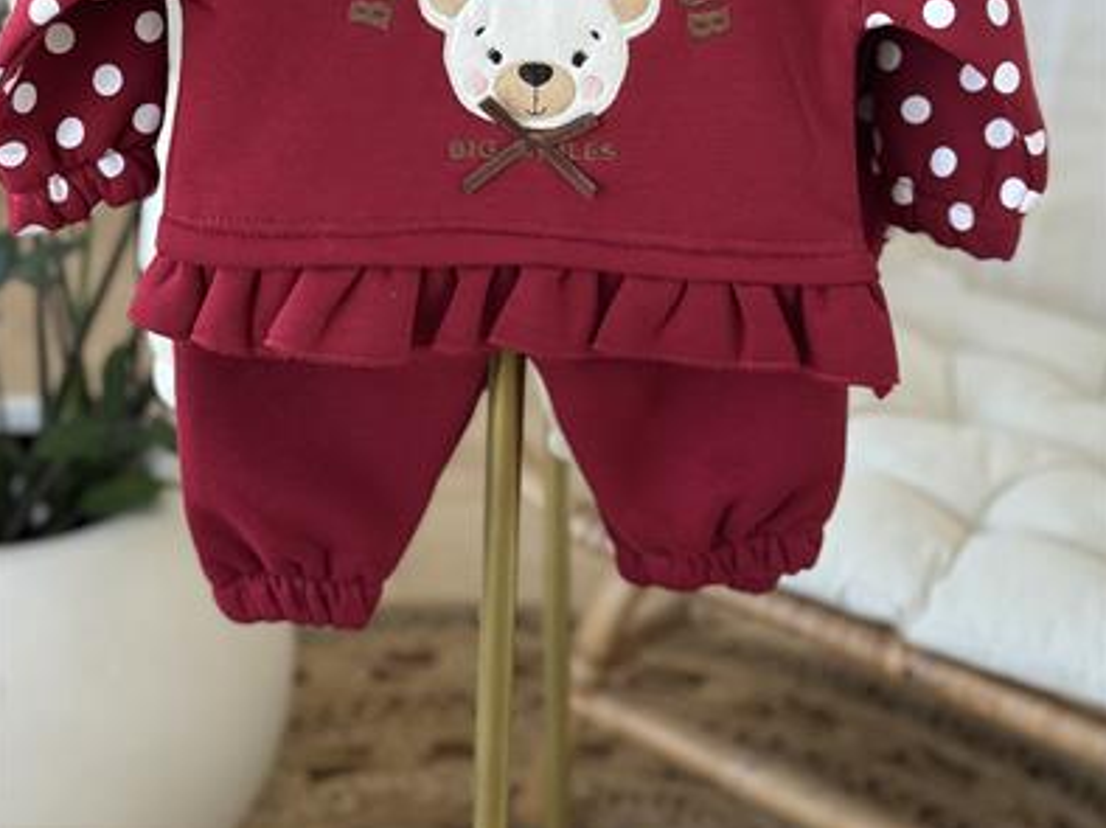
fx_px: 2076
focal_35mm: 65
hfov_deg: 29.8
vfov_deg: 22.1
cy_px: 88
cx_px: 553
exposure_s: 1/120
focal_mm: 6.76
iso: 100
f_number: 1.78
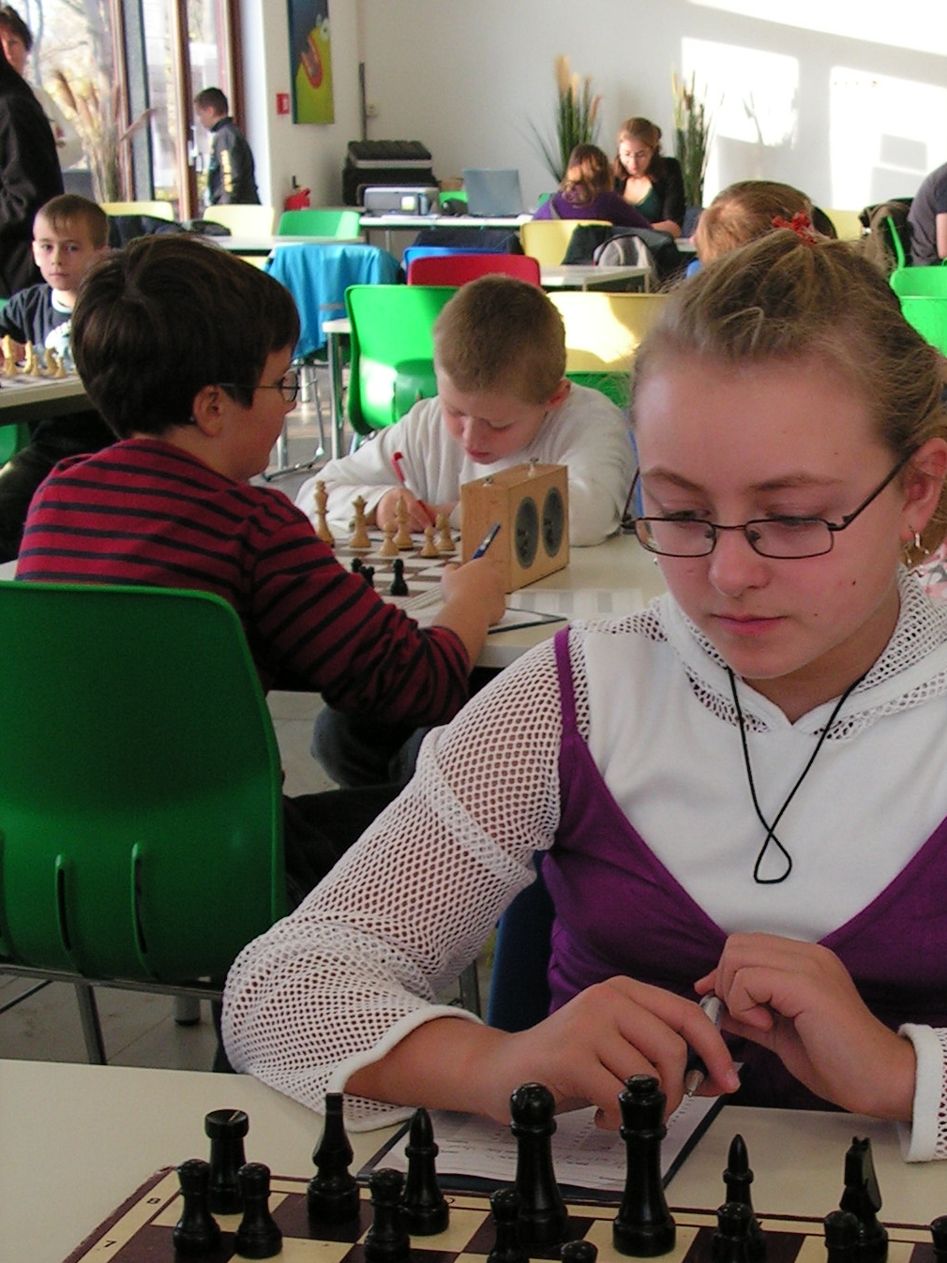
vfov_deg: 26.5
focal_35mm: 73
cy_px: 832
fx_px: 2663
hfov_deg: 20.0
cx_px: 717
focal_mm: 8.1
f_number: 3.2
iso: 100
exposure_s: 1/50
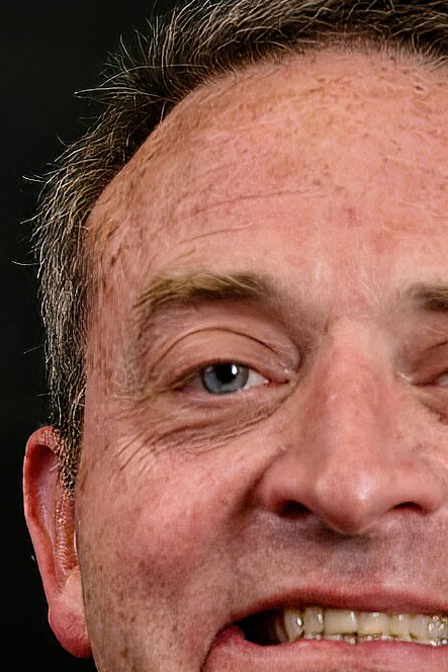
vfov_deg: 12.7
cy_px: 468
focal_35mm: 162
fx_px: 3022
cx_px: 358
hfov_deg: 8.5
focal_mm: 56
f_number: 4
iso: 400
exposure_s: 1/250
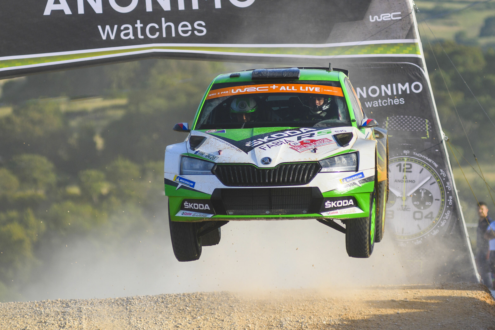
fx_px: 4125
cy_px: 165
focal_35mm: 300
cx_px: 248
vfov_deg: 4.6
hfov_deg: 6.9
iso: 100
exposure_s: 1/1250
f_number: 3.5
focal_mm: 200
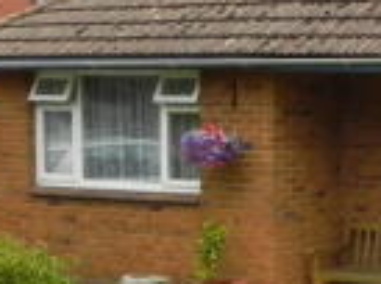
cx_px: 635
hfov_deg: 15.7
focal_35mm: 111
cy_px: 196
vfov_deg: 13.3
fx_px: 1219
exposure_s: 1/302
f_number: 6.3
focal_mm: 4.6
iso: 160
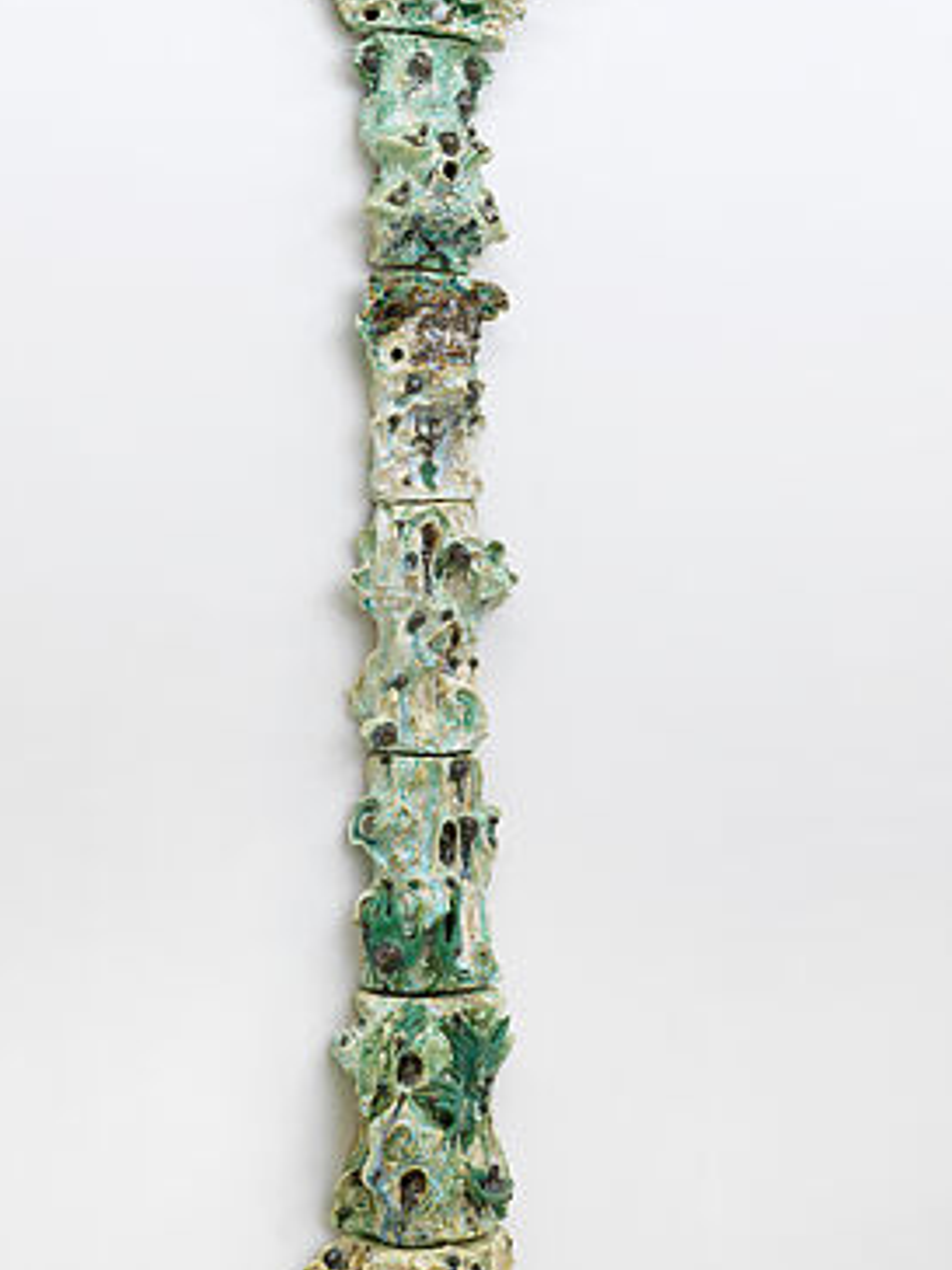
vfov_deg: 23.2
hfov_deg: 17.6
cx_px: 391
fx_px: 3080
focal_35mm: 84
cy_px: 775
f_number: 22
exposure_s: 2
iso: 64
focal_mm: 80
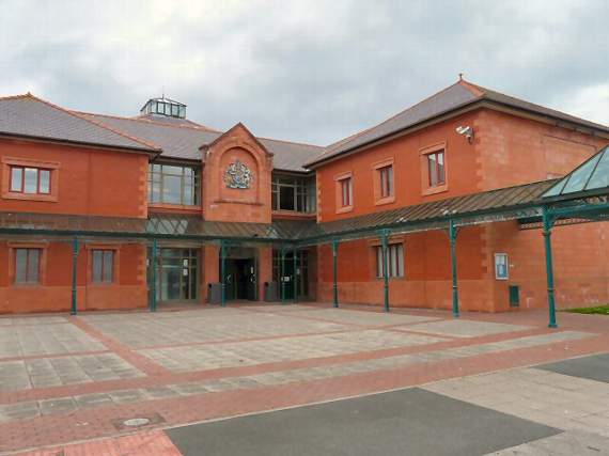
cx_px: 304
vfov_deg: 49.7
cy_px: 228
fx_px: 492
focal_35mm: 28
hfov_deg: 63.5
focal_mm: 4.6
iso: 100
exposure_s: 1/200
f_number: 4
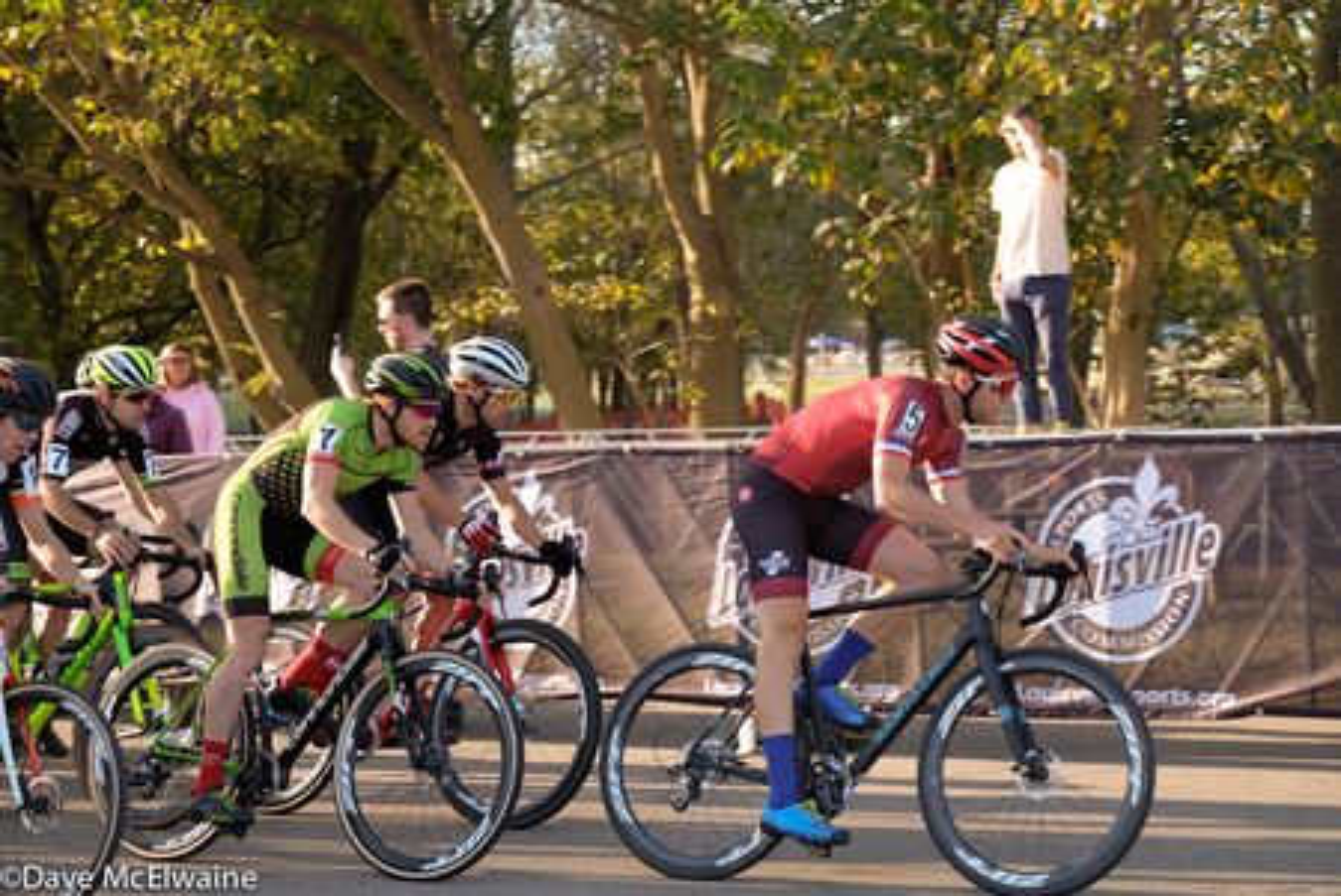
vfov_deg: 18.2
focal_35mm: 75
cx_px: 670
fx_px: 2796
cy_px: 448
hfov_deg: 27.0
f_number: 3.6
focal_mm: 50
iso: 640
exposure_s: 1/800
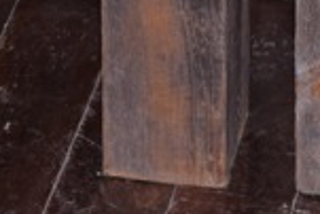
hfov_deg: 4.3
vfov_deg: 2.8
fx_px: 4244
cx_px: -282
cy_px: -444
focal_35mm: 477
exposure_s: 1/125
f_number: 6.3
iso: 200
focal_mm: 48
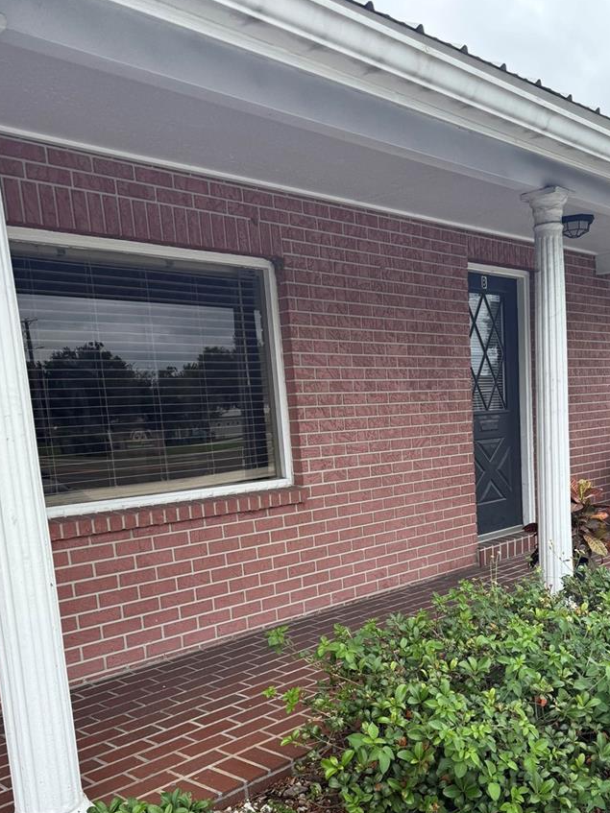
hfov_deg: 41.5
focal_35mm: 34
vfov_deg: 52.7
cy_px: 554
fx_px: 799
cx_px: 378
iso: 100
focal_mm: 6.76
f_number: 1.78
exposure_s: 1/1553
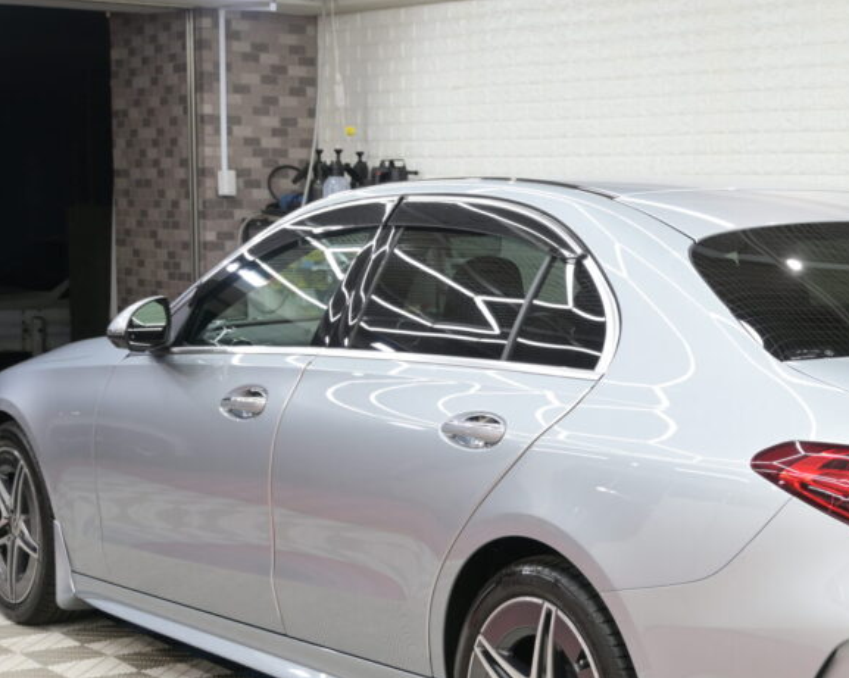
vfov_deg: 20.4
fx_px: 1884
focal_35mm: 75
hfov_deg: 25.0
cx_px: 681
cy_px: 442
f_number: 4.8
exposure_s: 1/50
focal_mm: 30
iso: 280
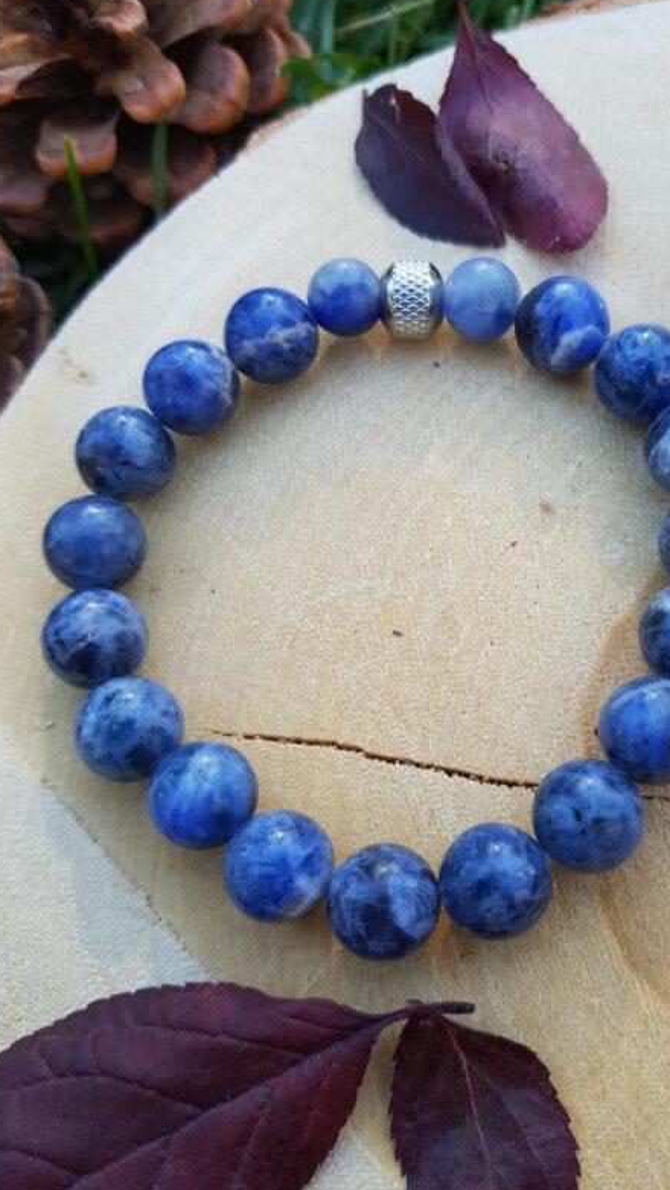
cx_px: 448
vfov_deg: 66.0
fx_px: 915
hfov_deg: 39.7
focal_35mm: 29
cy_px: 590
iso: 40
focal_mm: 4.2
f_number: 1.7
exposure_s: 1/153
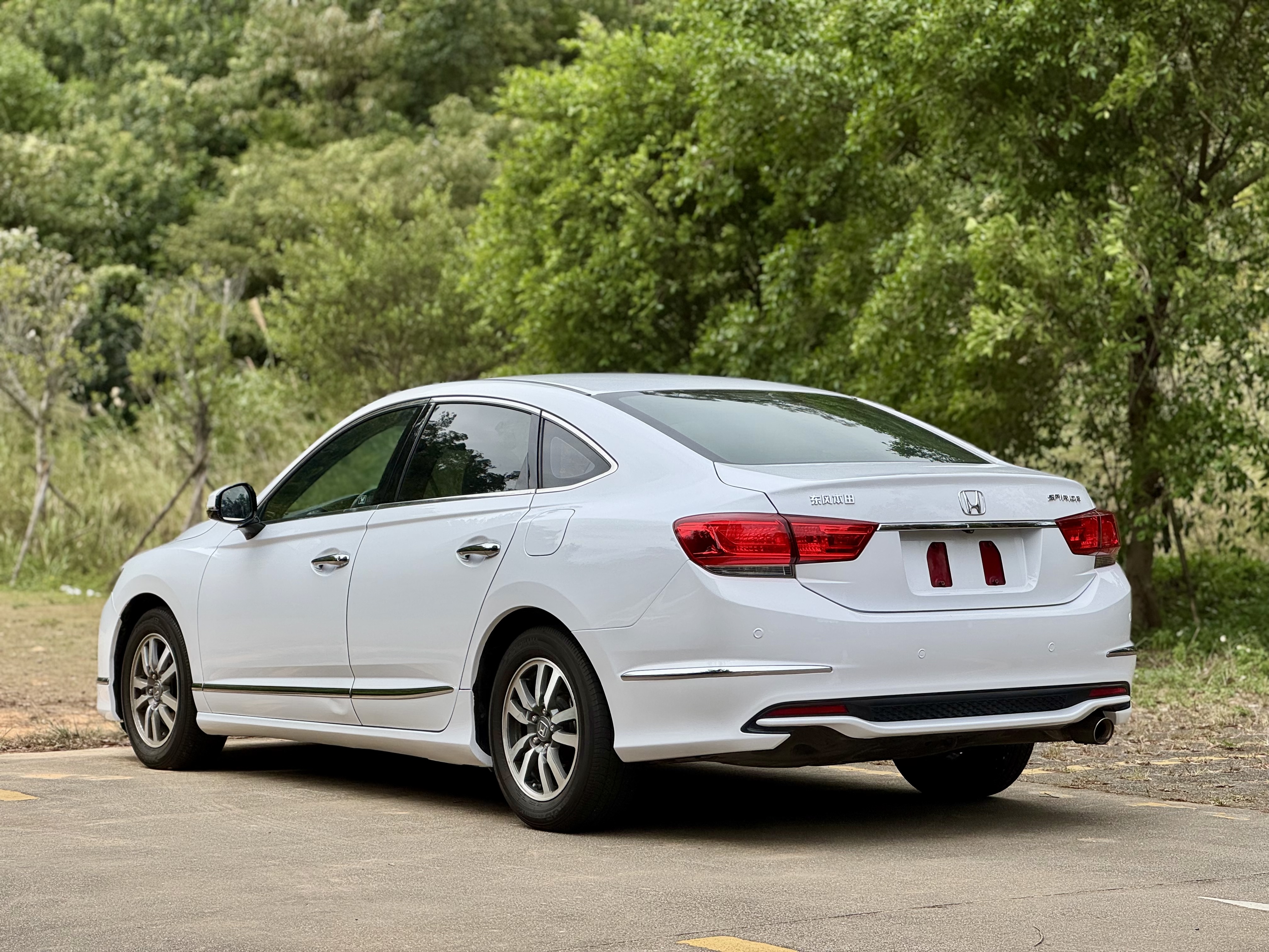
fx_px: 2823
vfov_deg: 19.1
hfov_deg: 25.3
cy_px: 476
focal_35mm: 77
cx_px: 634
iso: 25
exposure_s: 1/995
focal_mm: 9
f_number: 2.8
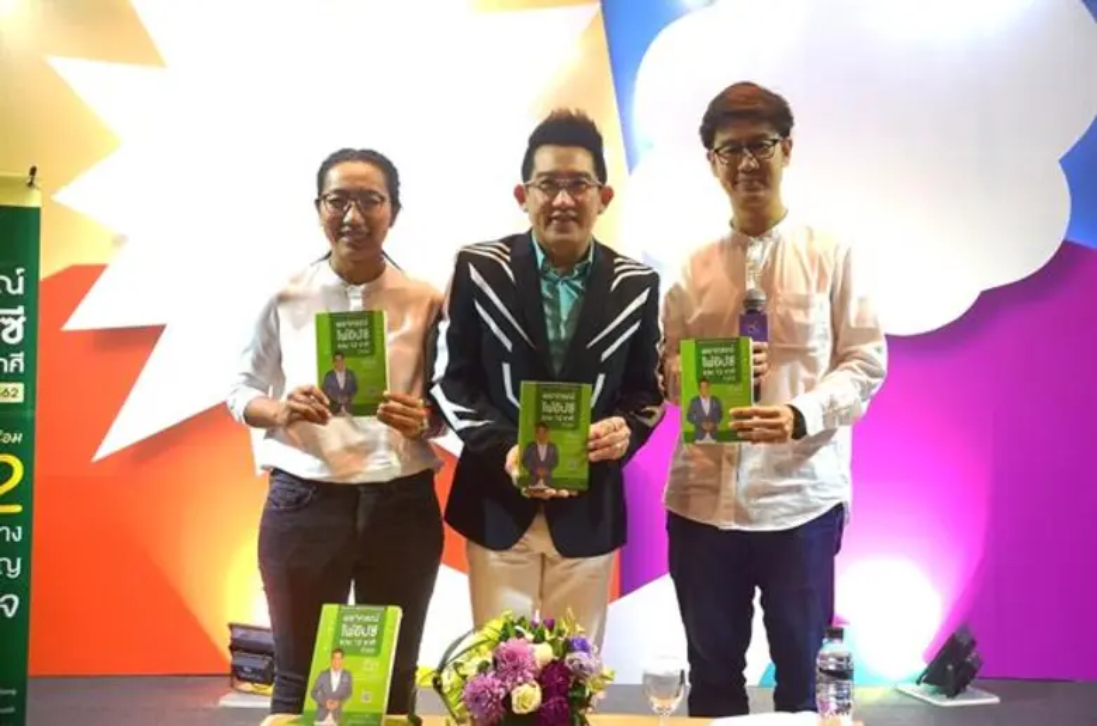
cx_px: 548
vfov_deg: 34.0
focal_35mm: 39
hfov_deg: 49.7
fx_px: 1186
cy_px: 363
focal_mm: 26
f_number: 3.8
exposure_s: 1/125
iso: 800
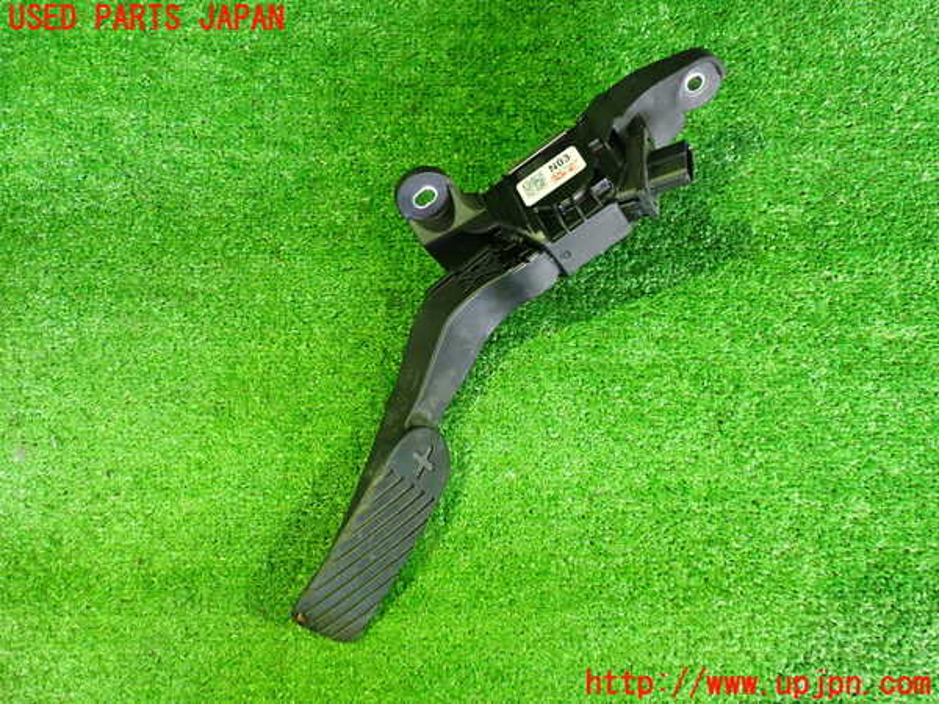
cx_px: 470
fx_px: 814
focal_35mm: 30
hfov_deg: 60.0
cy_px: 352
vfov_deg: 46.8
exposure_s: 1/30
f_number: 2.3
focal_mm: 5.4
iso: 800
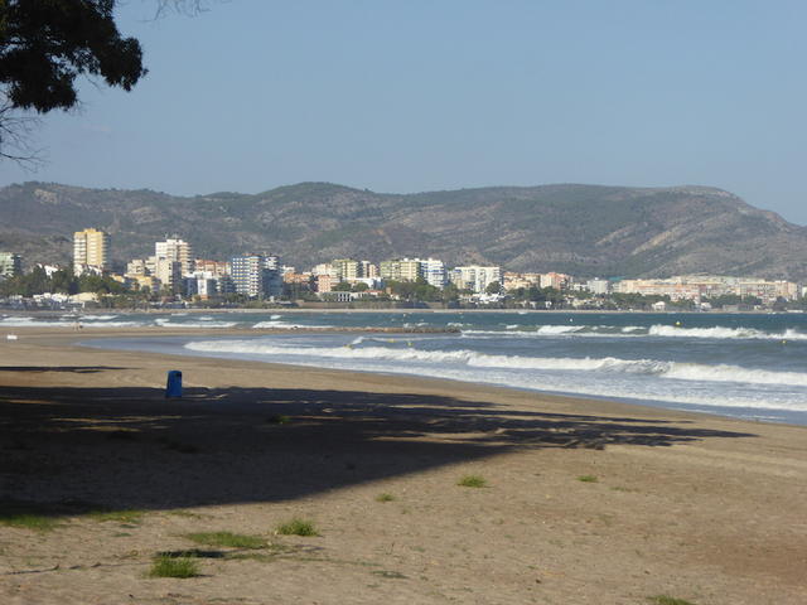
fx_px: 2961
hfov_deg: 15.5
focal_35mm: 127
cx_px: 404
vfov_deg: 11.7
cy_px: 302
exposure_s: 1/640
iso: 100
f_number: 5.1
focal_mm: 20.6
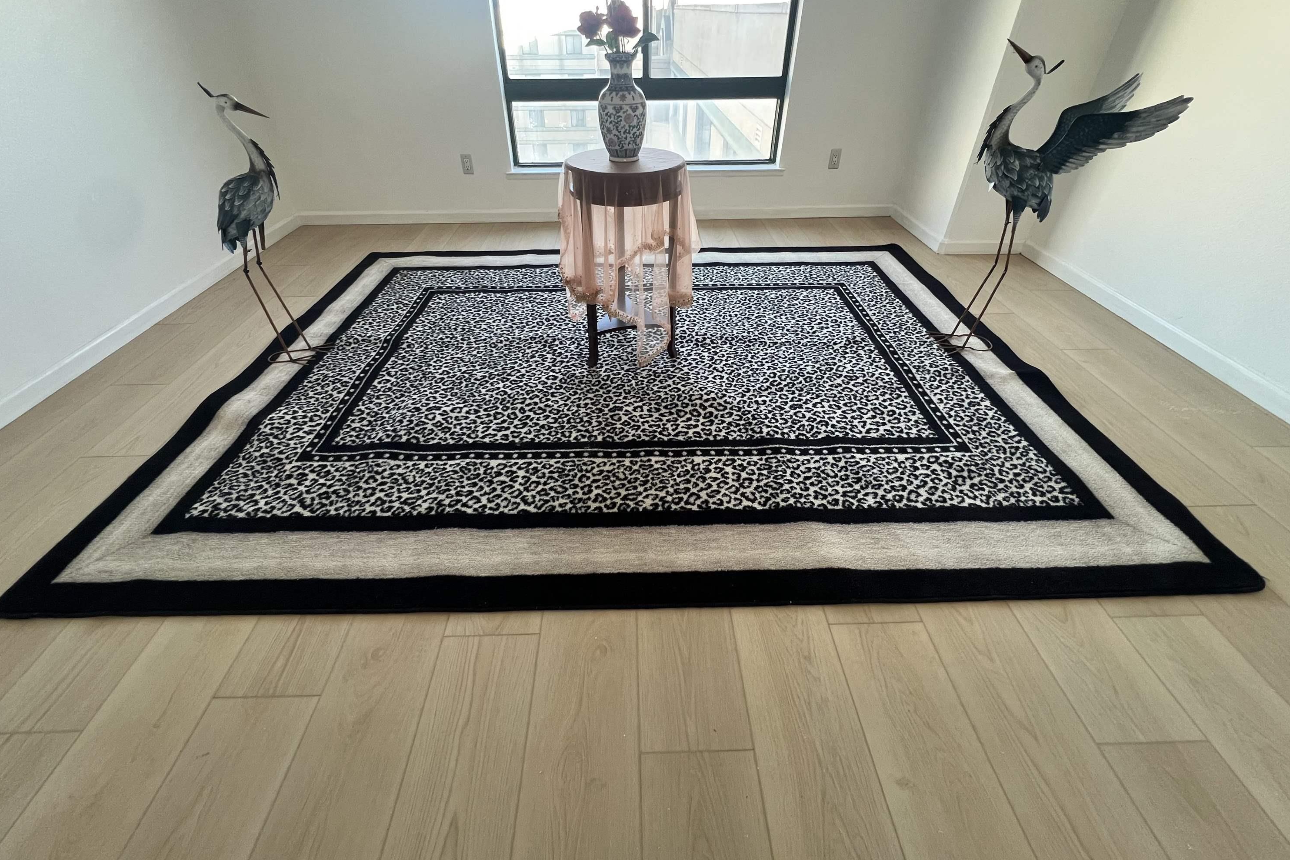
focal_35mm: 14
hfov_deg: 104.3
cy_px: 388
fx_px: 502
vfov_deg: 81.0
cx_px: 638
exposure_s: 1/120
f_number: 1.8
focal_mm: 1.57
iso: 250
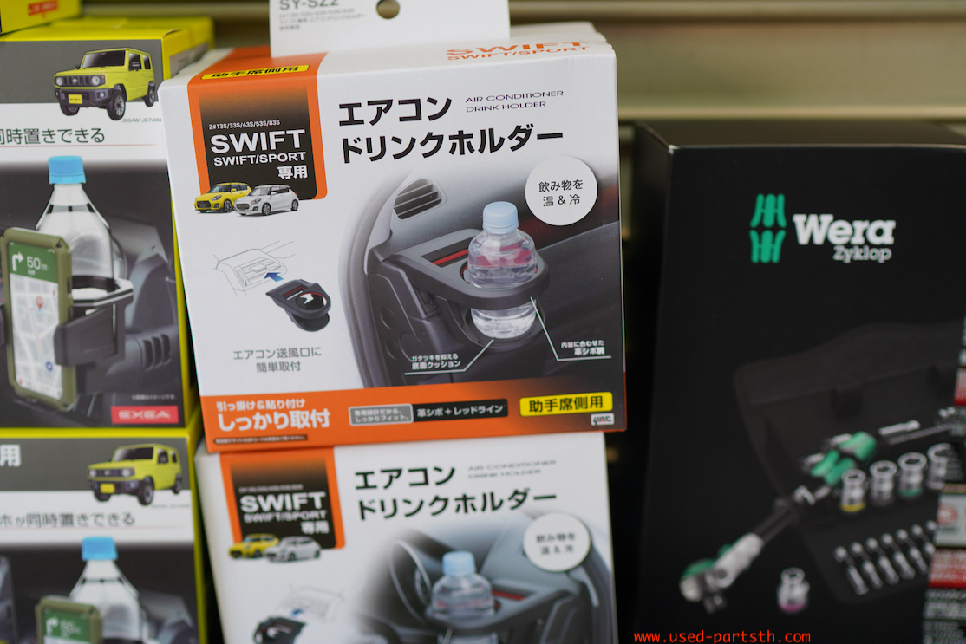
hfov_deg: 44.4
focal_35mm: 44
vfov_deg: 30.5
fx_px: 1181
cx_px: 415
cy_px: 262
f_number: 2
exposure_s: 1/50
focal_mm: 35
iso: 100
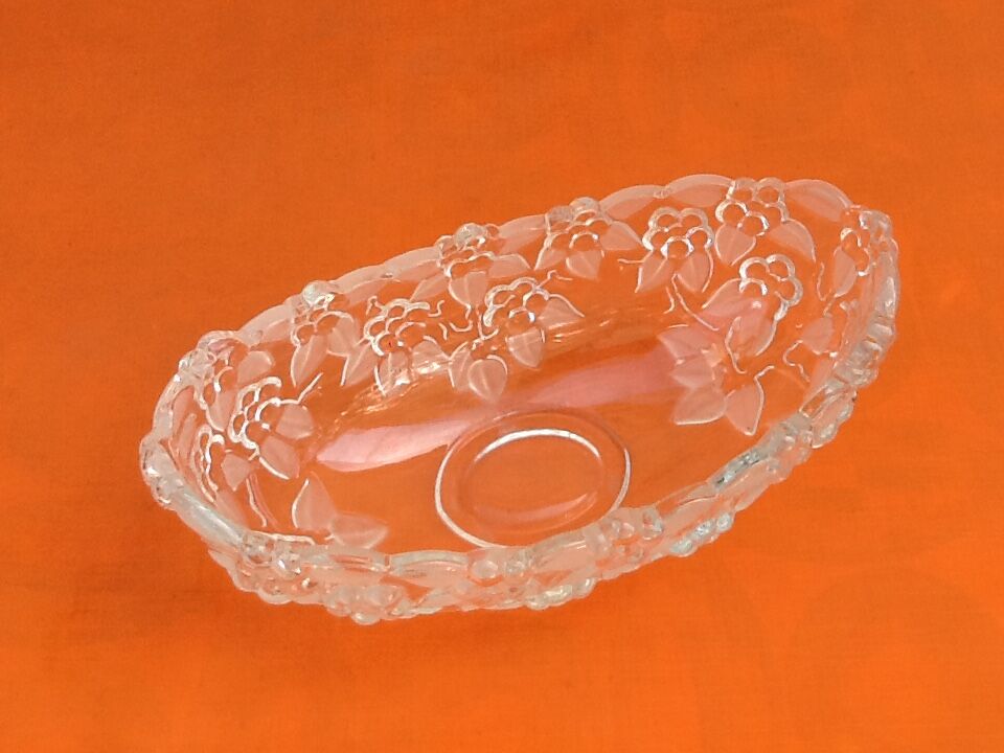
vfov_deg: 32.9
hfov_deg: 42.9
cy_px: 376
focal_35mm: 44
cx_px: 502
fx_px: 1276
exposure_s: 1/371
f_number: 2.4
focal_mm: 2.03
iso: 40
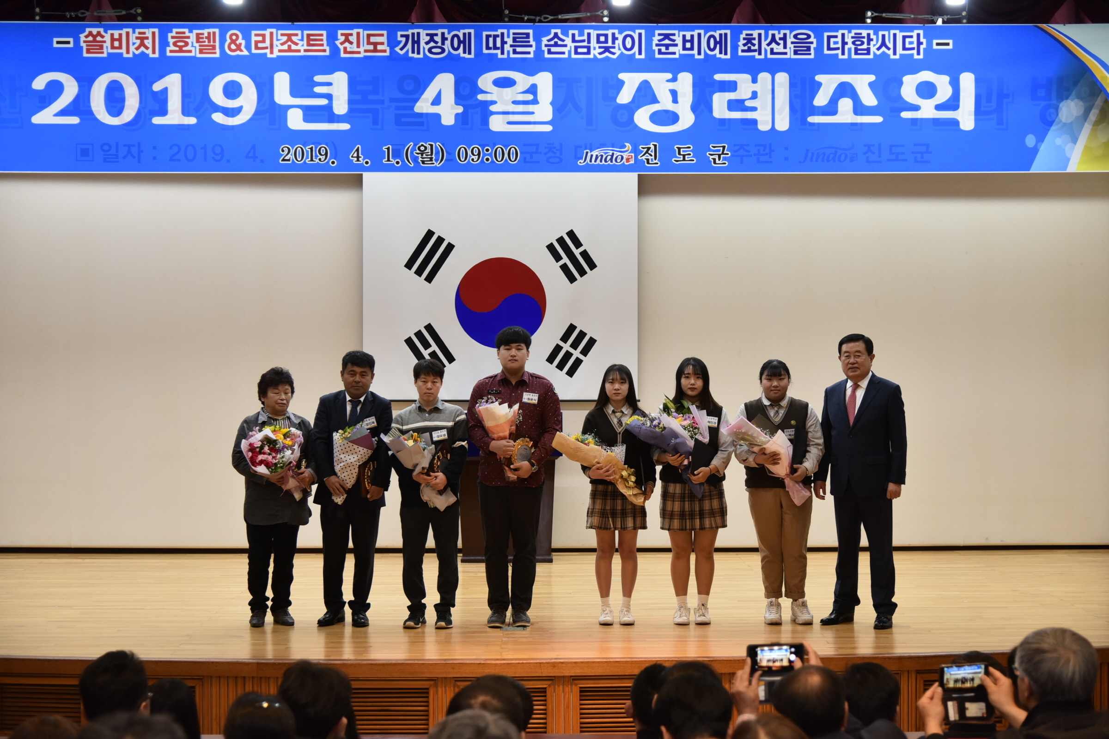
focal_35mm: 58
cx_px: 554
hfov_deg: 34.5
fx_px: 1787
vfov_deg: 23.4
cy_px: 370
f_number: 4
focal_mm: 58
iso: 800
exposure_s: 1/100
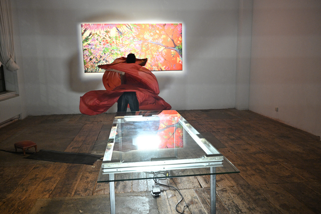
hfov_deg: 63.7
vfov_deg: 45.0
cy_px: 107
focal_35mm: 29
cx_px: 160
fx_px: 259
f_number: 4
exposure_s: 1/160
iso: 4000
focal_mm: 29
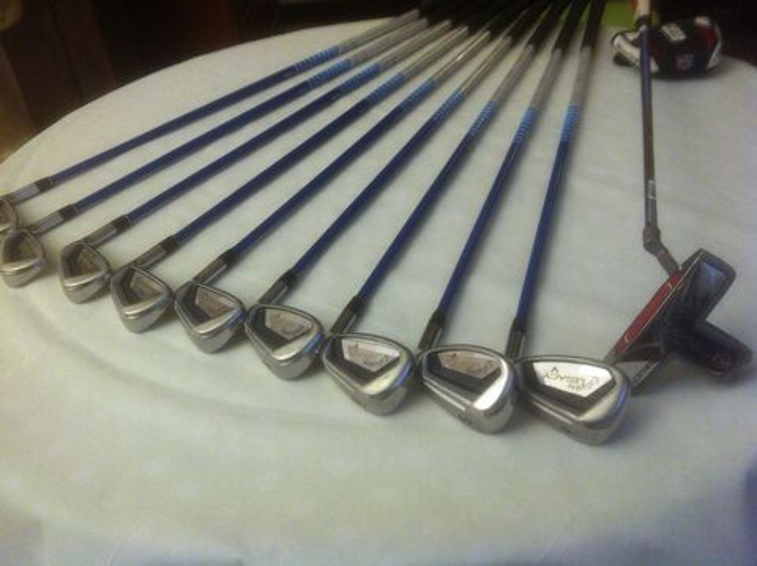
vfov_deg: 40.6
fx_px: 765
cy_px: 283
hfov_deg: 52.7
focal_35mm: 35
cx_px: 378
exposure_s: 1/15
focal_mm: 3.85
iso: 160
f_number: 2.8
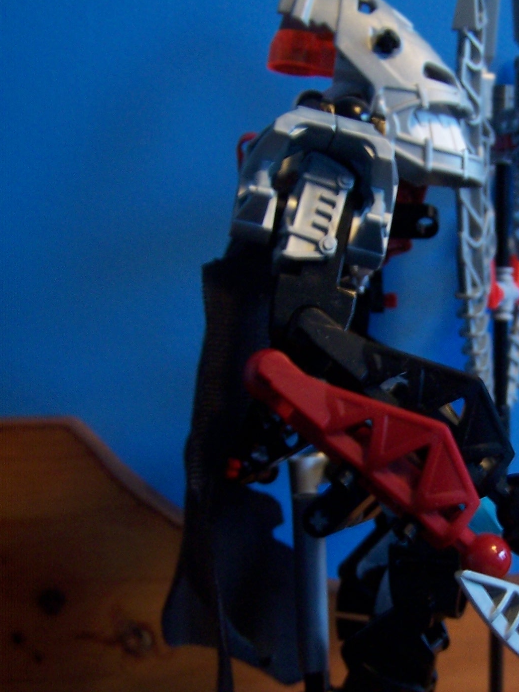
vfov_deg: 30.7
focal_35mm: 63
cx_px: 427
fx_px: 1260
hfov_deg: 22.9
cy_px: 413
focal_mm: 6.3
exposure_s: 1/8
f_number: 2.8
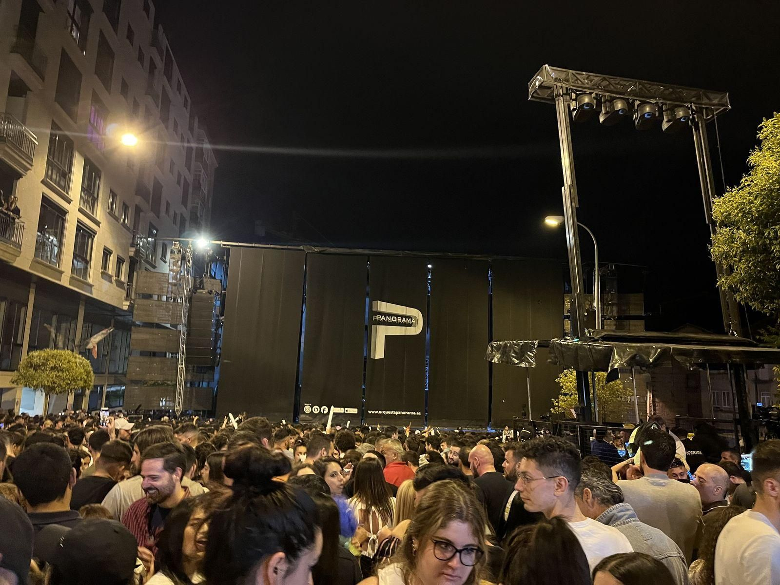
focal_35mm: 26
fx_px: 586
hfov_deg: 67.3
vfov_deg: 53.1
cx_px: 390
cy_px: 292
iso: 800
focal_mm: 5.1
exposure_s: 1/25
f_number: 1.6
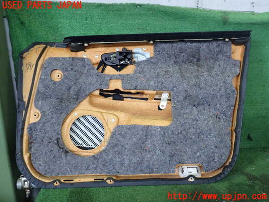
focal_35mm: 30
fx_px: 233
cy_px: 101
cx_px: 134
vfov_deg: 46.8
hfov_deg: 60.0
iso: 200
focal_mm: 5.4
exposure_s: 1/30
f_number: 2.3
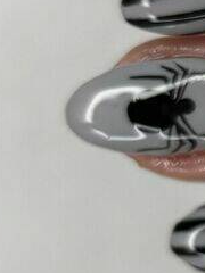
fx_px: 1366
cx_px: 540
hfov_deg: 7.8
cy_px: 169
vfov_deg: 11.4
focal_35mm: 173
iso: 50
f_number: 1.6
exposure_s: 1/419
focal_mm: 5.96
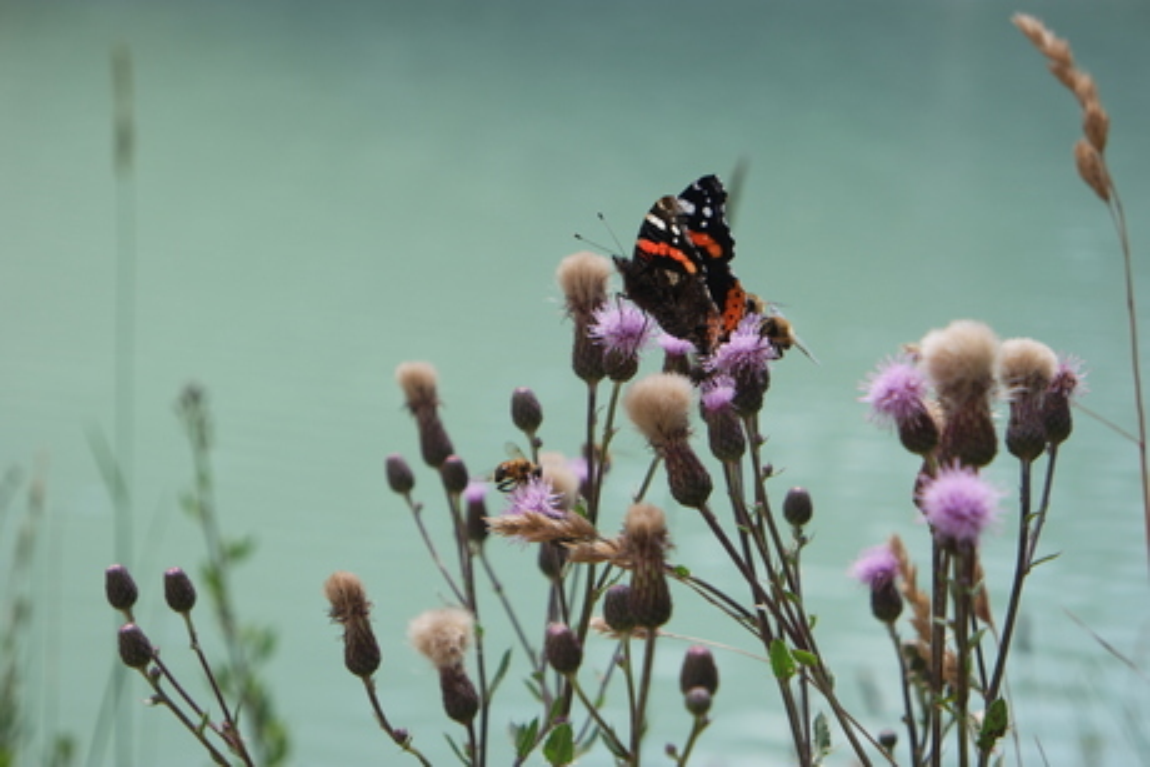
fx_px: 2460
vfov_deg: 17.7
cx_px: 575
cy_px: 384
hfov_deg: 26.3
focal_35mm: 77
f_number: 5.6
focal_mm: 50
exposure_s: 1/200
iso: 100
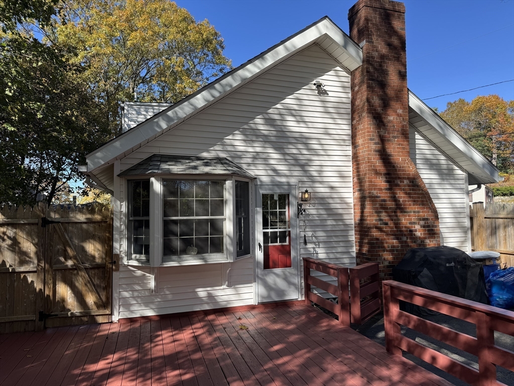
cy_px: 193
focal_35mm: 24
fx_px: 356
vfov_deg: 56.8
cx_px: 257
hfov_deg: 71.6
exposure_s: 1/1721
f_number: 1.78
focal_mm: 6.76
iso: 80
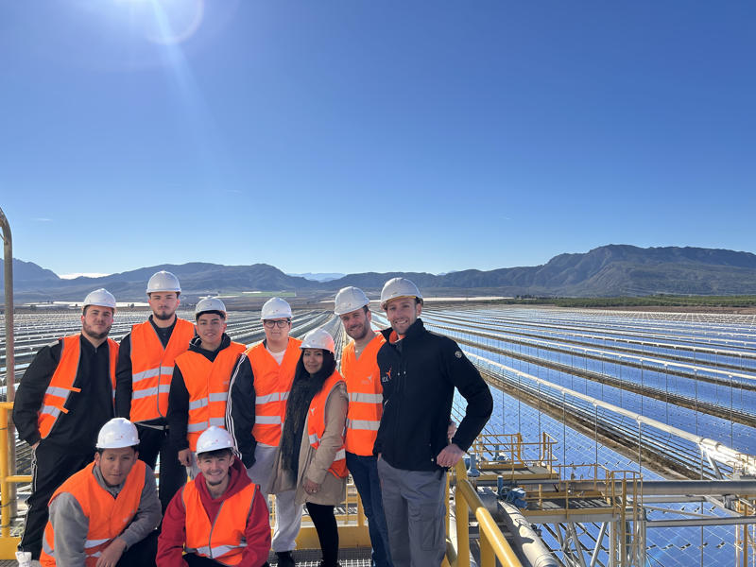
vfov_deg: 53.1
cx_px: 378
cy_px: 284
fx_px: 568
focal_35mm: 26
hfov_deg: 67.3
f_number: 1.5
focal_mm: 5.7
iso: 50
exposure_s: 1/6211
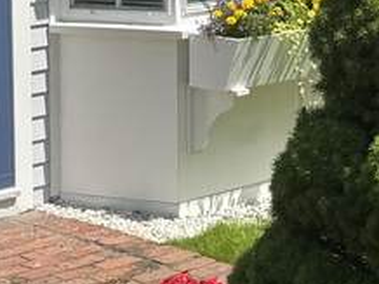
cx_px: 104
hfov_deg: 14.0
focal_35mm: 141
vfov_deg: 10.3
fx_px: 1542
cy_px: -68
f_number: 1.78
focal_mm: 6.76
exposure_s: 1/4950
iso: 80
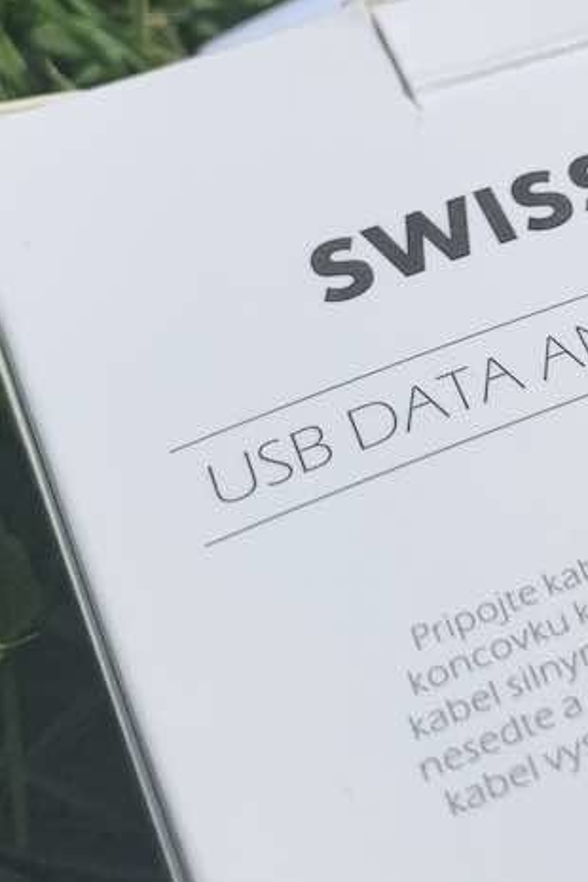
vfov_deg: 24.5
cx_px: 671
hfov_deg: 16.1
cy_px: 212
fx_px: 2009
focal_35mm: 82
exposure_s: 1/7407
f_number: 1.8
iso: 25
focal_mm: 4.25
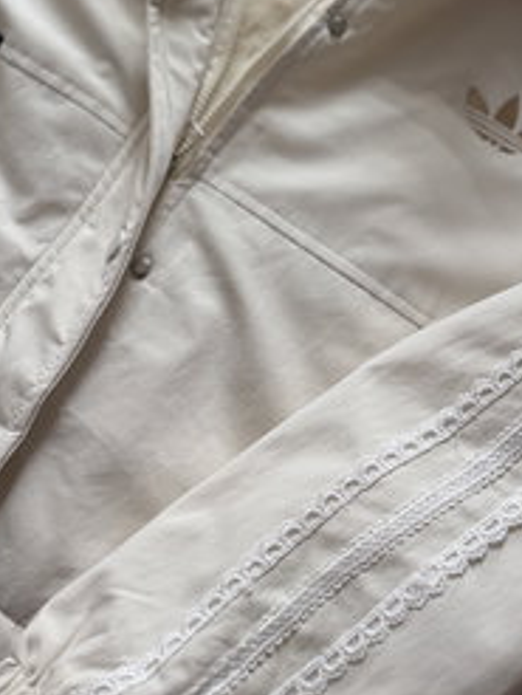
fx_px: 1044
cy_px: 7
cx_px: 305
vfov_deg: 33.7
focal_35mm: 52
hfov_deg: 28.0
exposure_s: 1/61
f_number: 1.78
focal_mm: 6.76
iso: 200
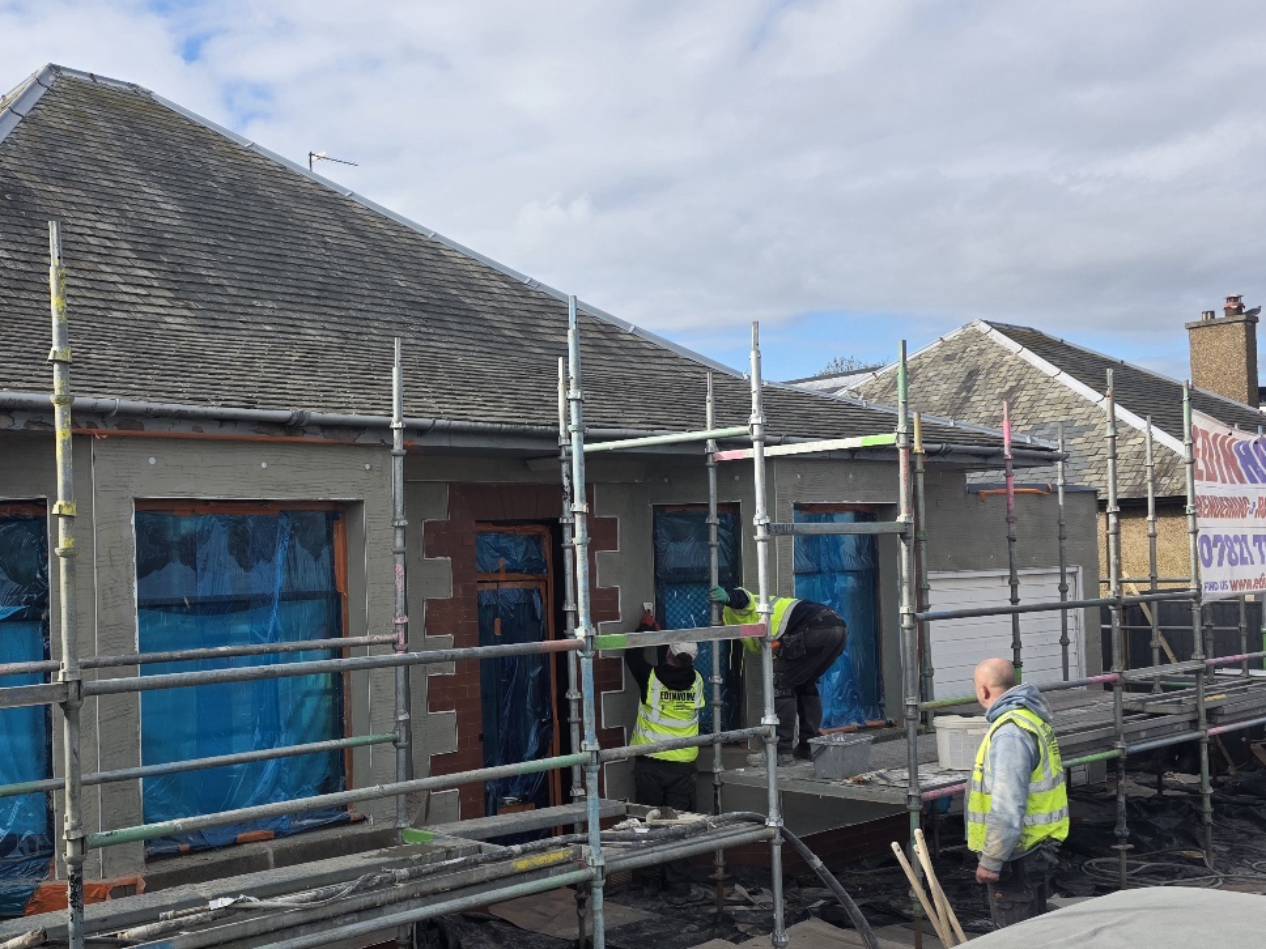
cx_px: 351
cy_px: 565
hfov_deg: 47.5
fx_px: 1390
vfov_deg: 37.6
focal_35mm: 38
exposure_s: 1/5000
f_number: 1.7
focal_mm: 6.3
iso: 80
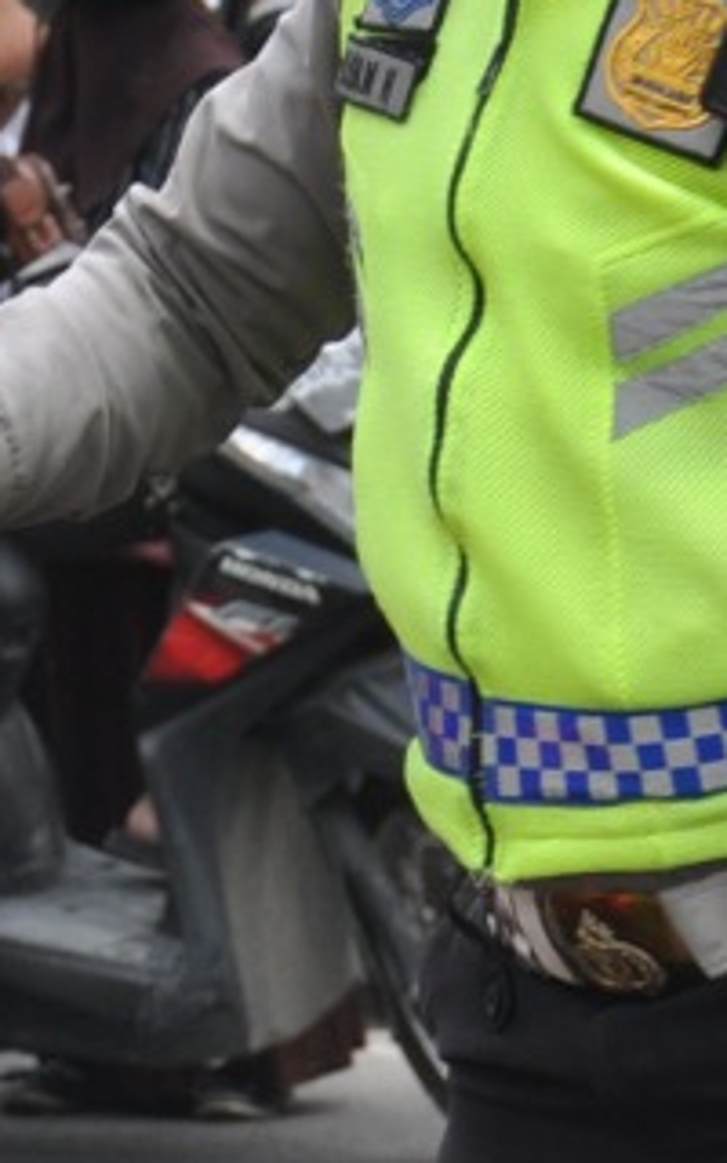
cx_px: -4
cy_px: 1010
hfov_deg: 3.4
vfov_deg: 5.4
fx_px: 12300
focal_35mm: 388
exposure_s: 1/400
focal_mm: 50
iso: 200
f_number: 5.6
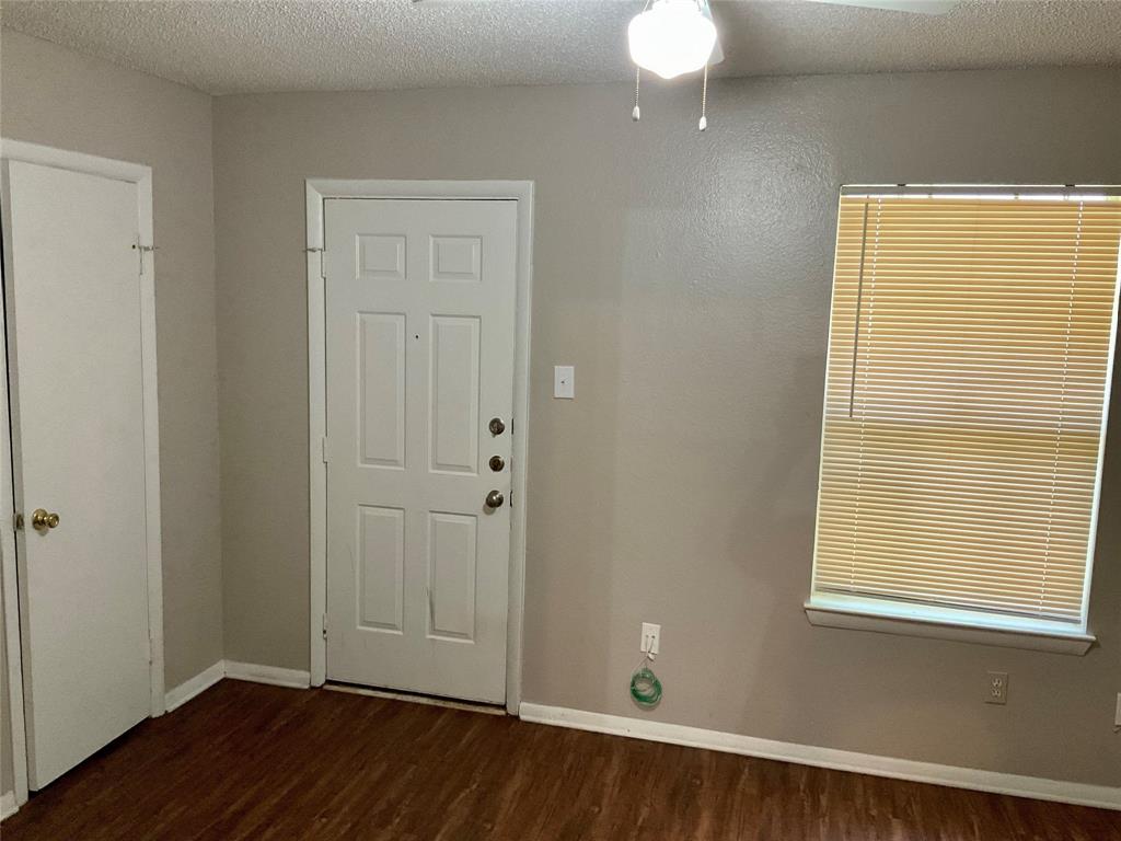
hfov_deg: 61.7
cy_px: 420
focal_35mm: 29
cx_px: 560
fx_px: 939
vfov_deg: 48.2
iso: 250
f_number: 1.8
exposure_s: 1/60
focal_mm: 3
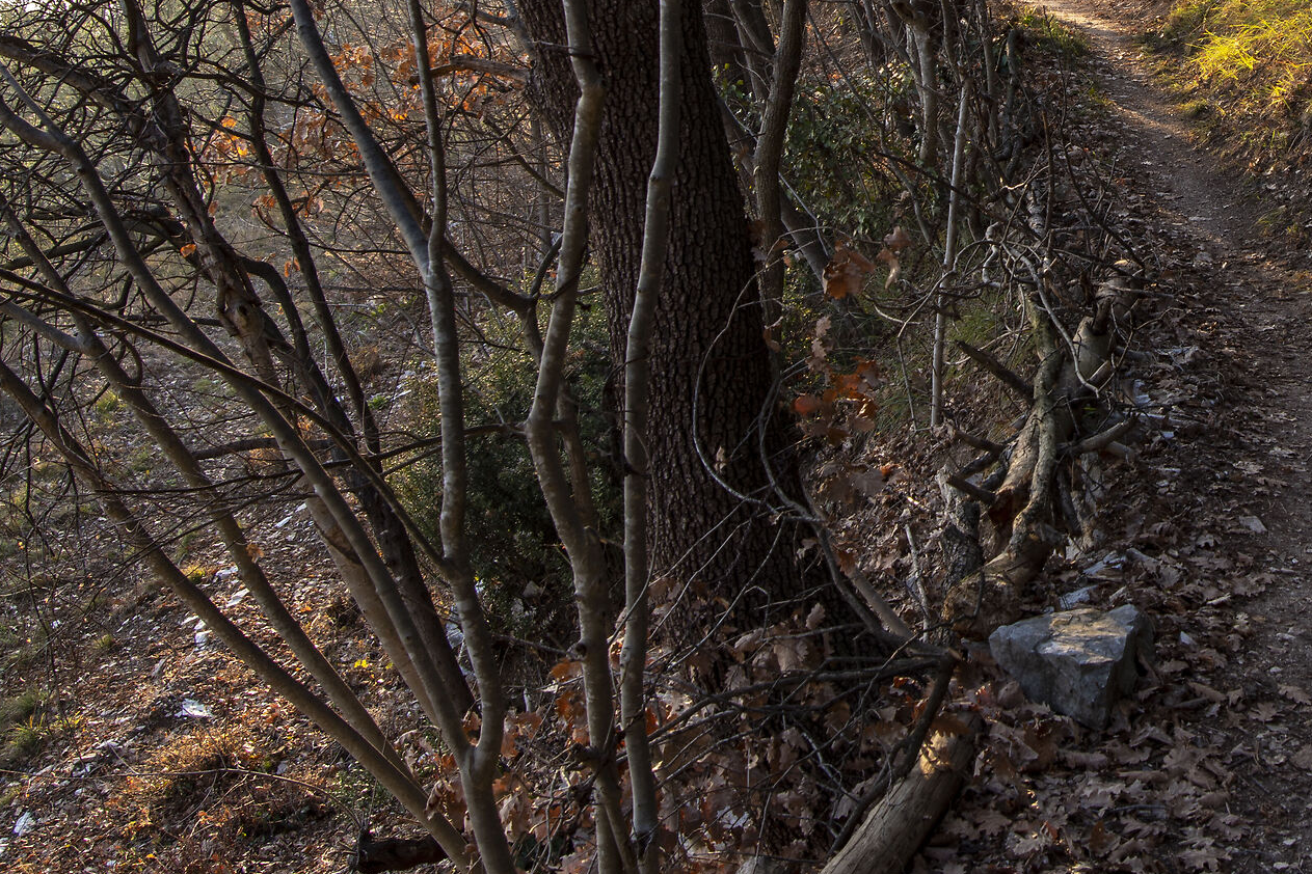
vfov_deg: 23.1
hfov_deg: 33.3
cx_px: 1164
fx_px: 2077
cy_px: 55
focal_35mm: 57
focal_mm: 20
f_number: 10
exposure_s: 1/15
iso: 100
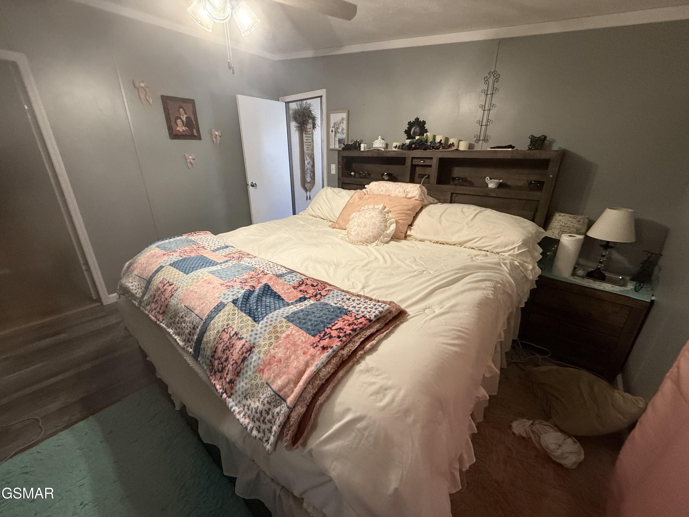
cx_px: 344
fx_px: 279
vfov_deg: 85.7
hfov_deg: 102.1
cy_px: 258
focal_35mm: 14
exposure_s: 1/60
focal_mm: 2.22
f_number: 2.2
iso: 400
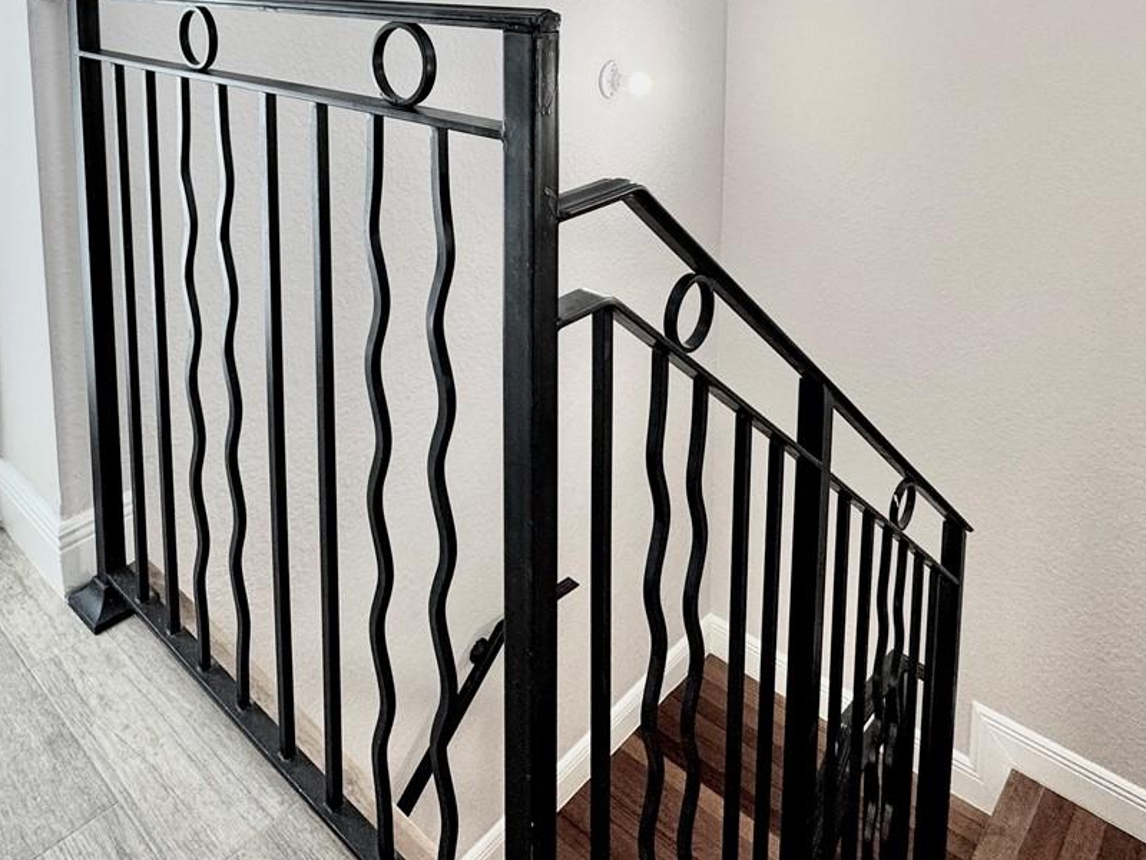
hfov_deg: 62.8
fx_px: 927
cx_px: 451
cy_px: 49
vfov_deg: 44.2
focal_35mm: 28
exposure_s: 1/120
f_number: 2.2
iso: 100
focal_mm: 2.22
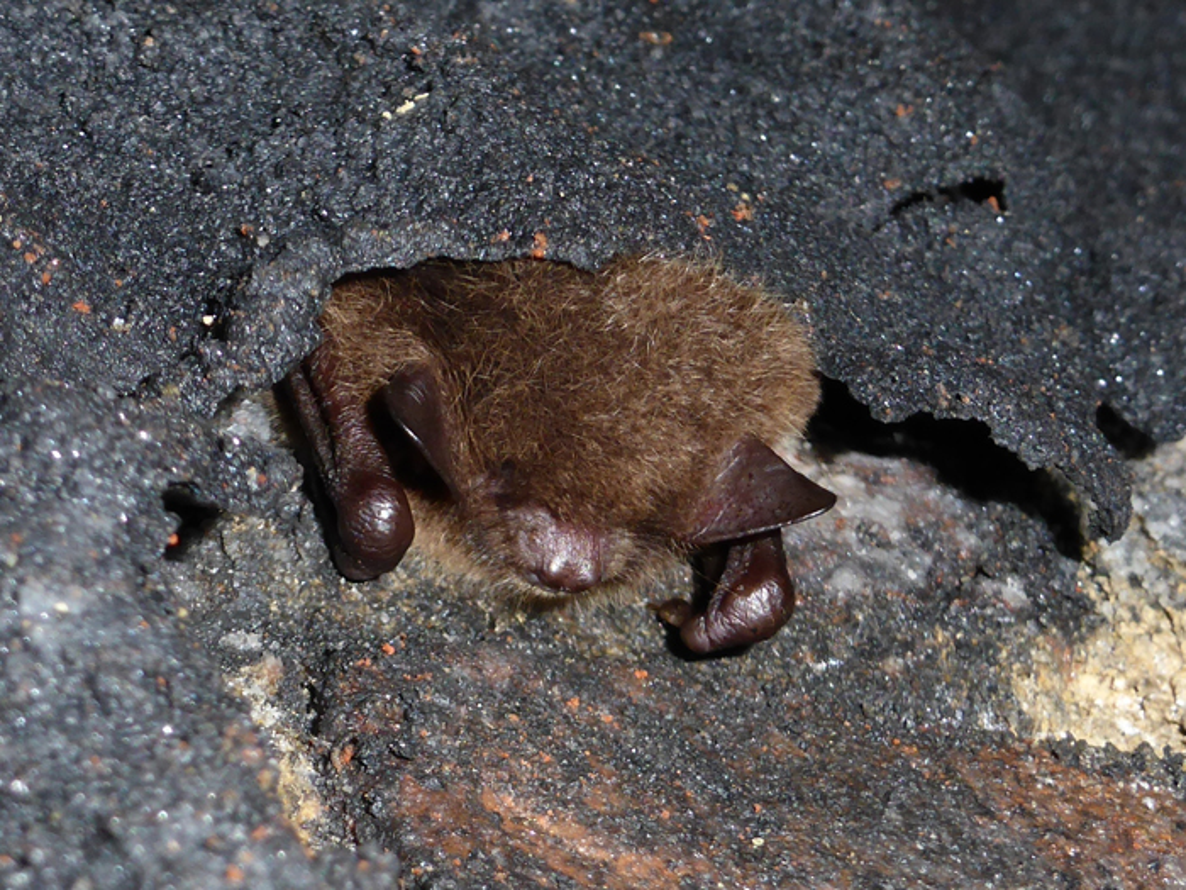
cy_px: 445
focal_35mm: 57
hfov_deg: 33.8
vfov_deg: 25.7
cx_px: 593
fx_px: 1953
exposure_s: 1/60
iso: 100
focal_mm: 9.7
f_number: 4.6
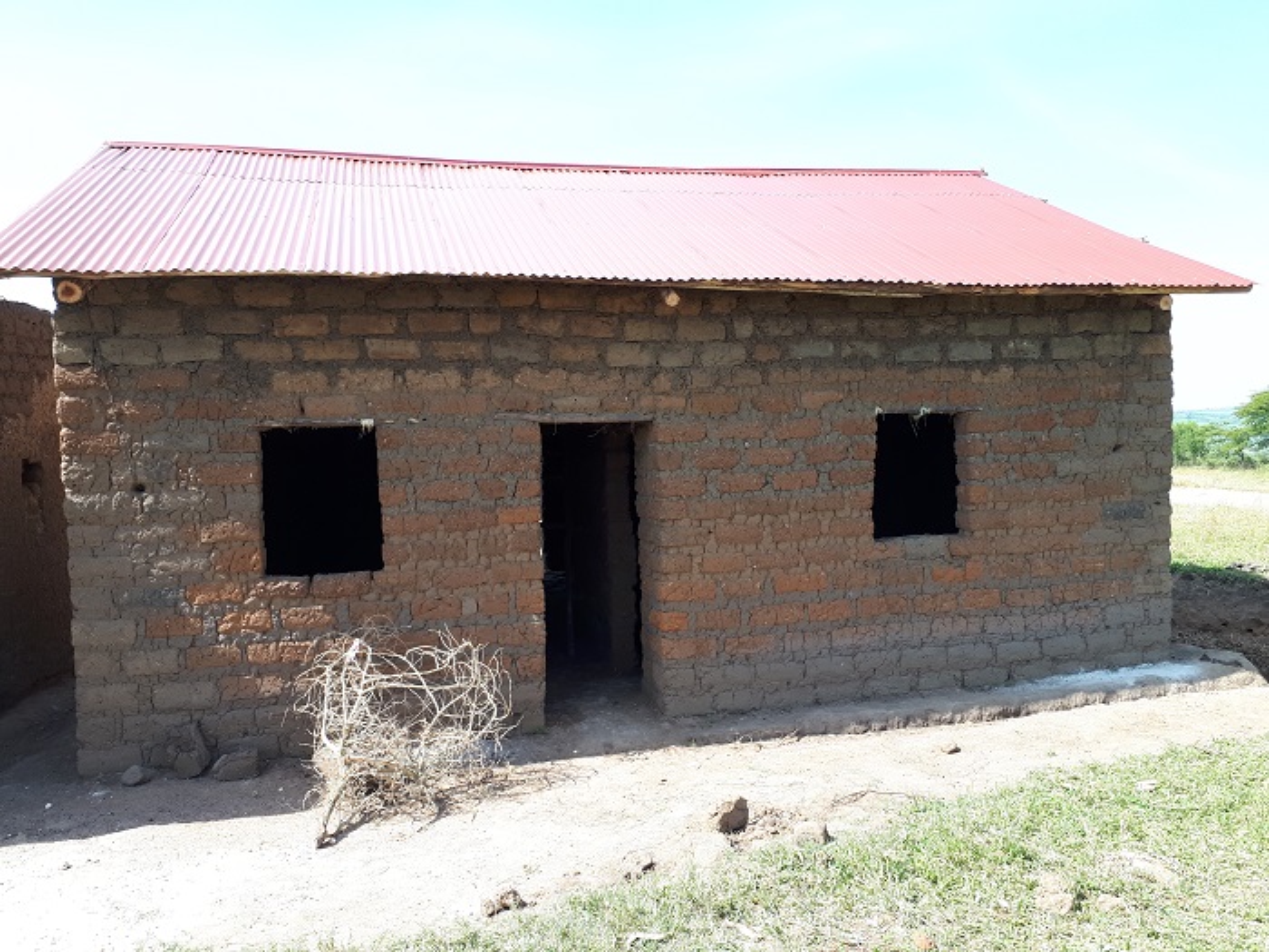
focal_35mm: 27
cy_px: 476
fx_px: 990
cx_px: 634
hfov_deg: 65.3
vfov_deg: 51.4
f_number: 1.9
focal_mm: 3.6
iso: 40
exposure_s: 1/335
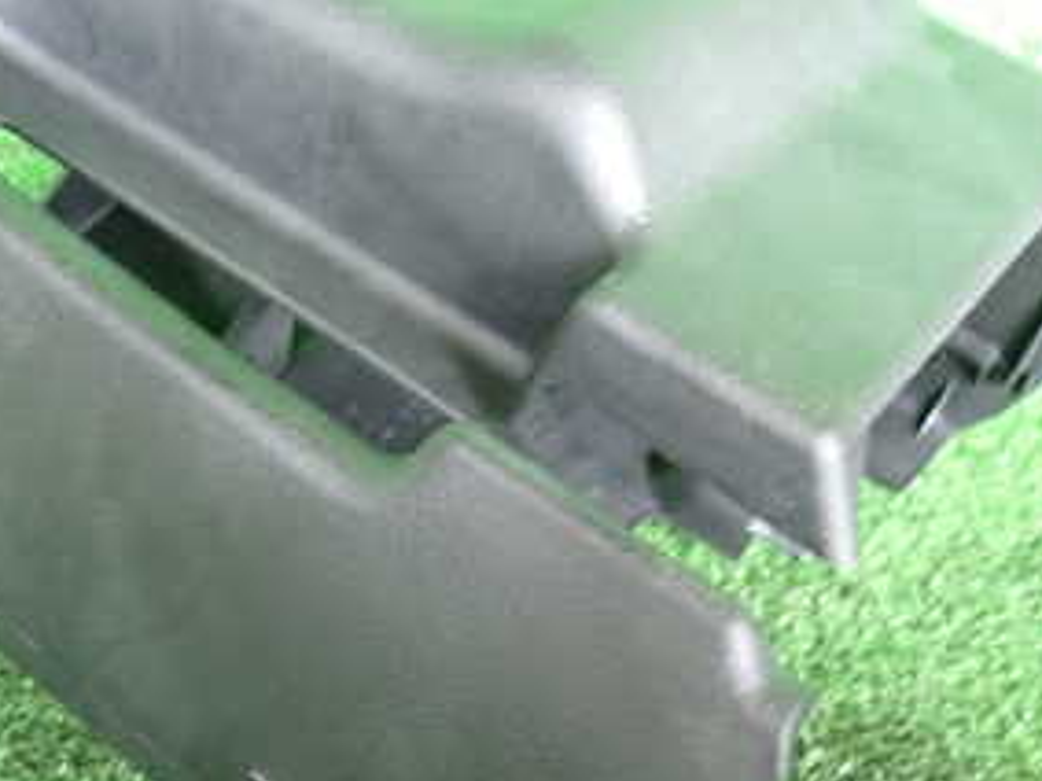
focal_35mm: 53
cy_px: 324
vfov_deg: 27.5
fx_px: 1595
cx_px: 313
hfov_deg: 35.7
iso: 400
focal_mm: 4.5
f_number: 2
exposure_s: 1/30
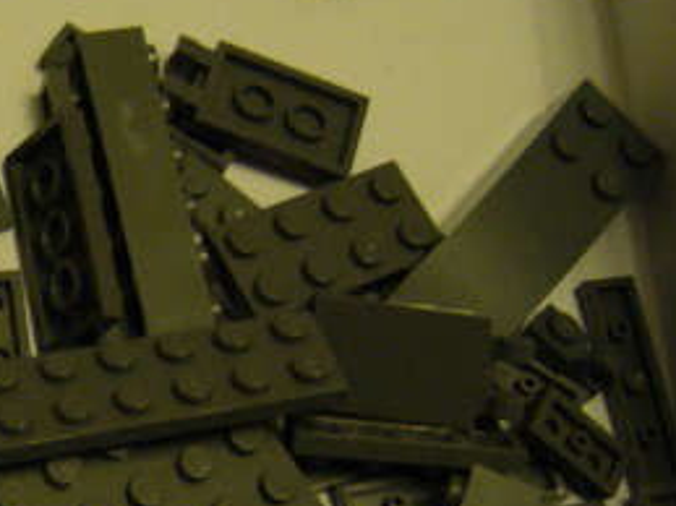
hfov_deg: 17.0
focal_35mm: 108
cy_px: 305
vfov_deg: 13.7
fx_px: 2108
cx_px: -227
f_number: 2.8
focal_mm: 5.8
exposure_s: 1/15
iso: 200
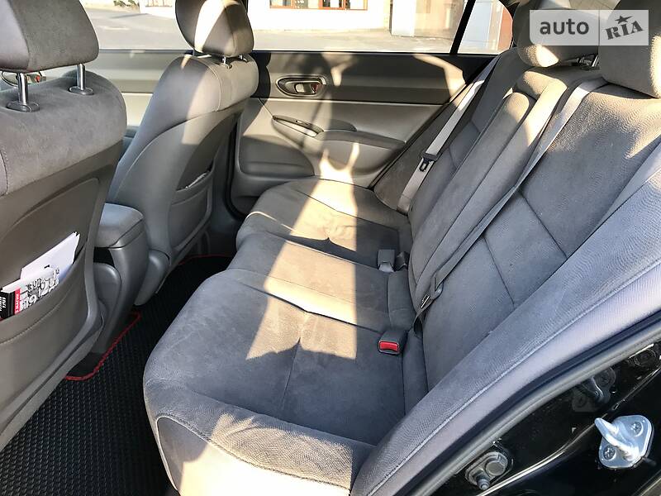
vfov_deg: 49.7
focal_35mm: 28
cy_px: 248
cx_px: 330
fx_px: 535
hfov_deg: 63.4
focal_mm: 4
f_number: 1.8
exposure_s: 1/90
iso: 40
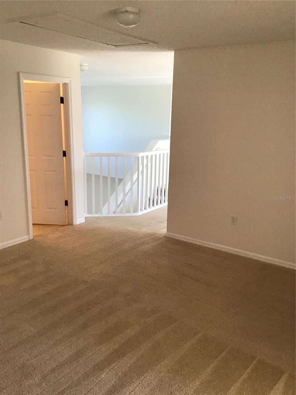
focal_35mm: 31
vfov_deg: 58.4
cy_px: 198
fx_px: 353
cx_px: 148
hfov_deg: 45.4
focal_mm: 3.3
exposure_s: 1/30
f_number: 2.4
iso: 80
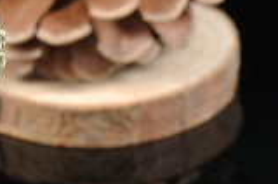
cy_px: 307
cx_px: 217
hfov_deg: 2.5
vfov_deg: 1.7
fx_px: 6283
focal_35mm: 815
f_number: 9
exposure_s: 1/125
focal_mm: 85
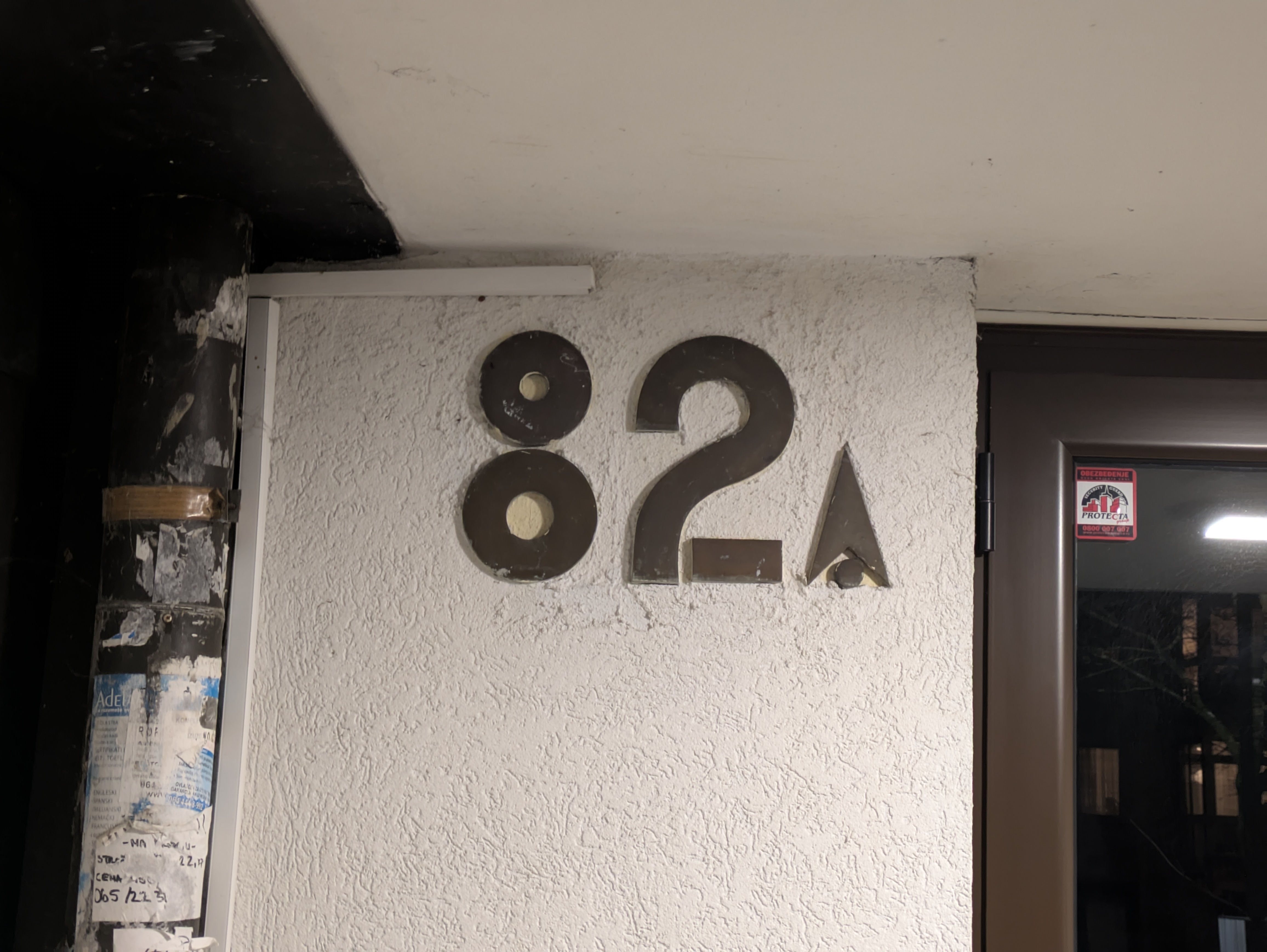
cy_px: 476
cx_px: 634
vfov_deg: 28.6
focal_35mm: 51
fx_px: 1867
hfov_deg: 37.5
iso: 489
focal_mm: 5.43
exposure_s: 1/25
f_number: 1.89
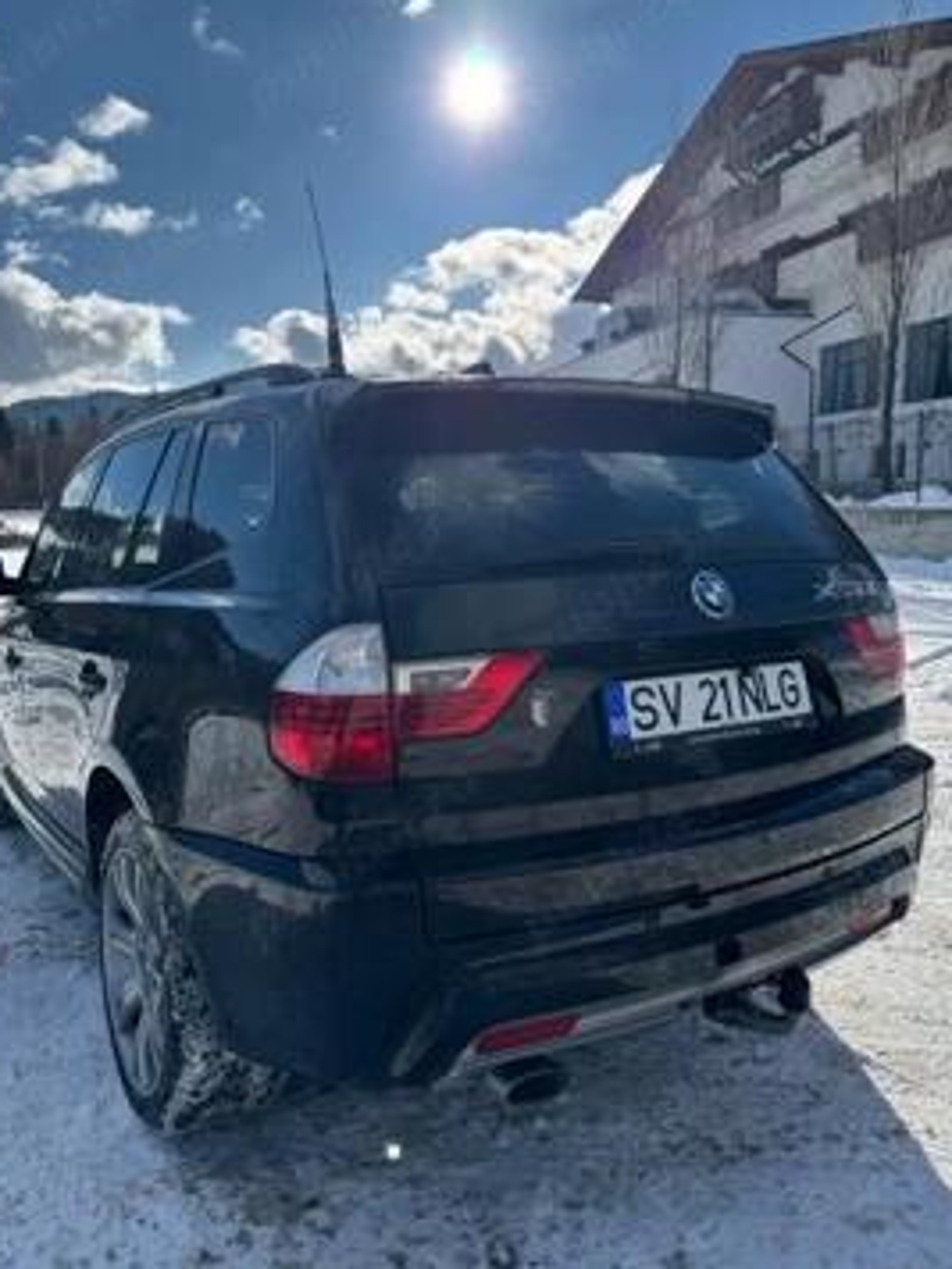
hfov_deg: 51.3
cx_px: 431
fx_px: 990
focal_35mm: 27
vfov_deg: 65.3
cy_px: 620
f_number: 1.78
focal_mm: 6.76
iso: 80
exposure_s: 1/7937
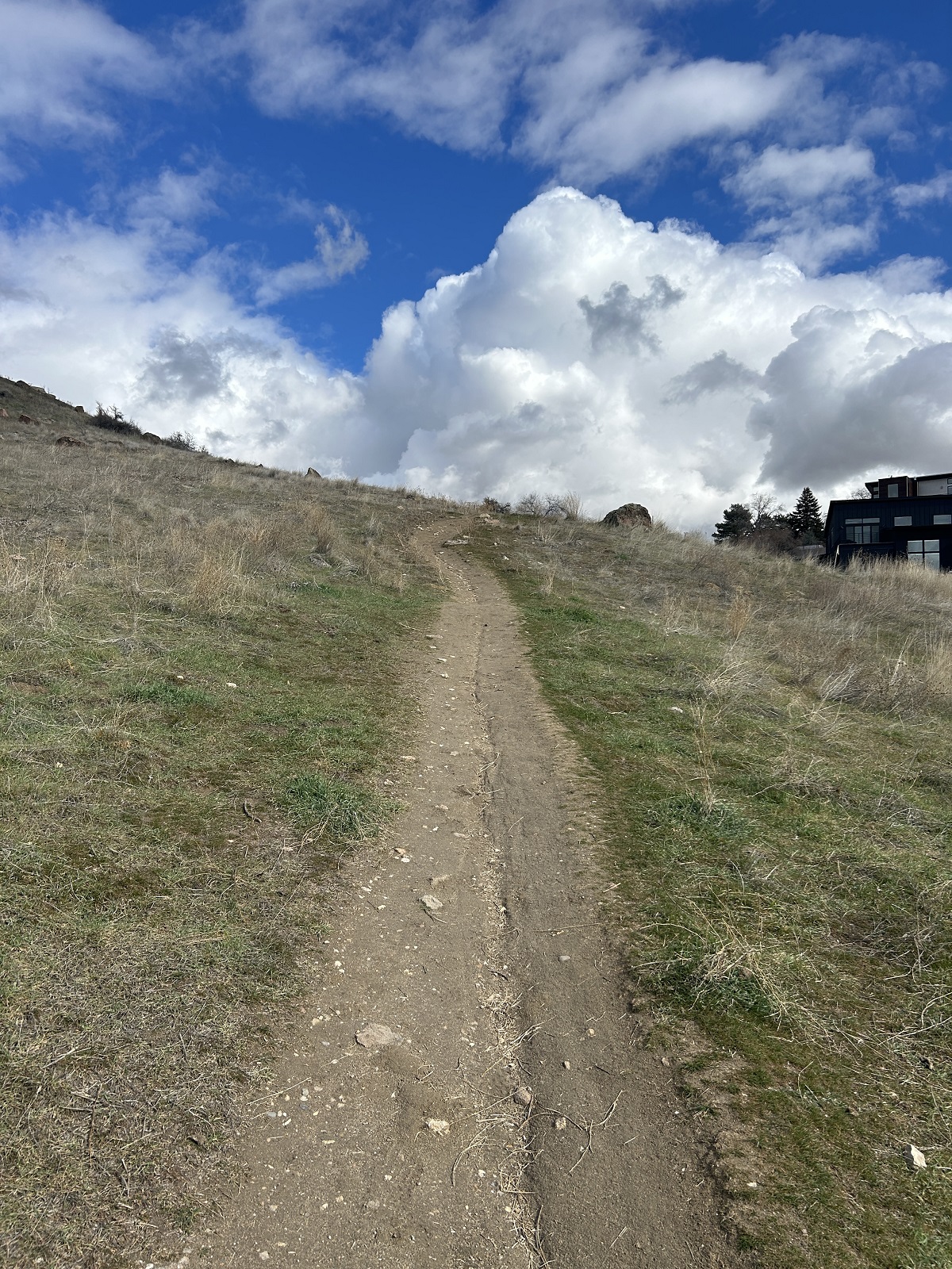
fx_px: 953
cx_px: 476
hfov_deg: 53.1
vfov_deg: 67.3
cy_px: 634
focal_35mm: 26
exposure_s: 1/4831
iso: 50
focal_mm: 5.7
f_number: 1.5
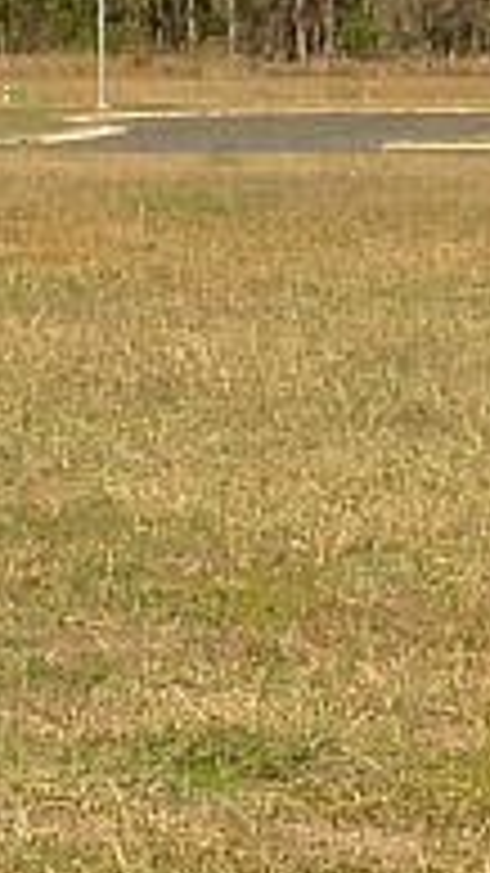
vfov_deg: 12.5
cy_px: 662
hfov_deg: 7.0
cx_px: -189
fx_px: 3953
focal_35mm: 171
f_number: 4.9
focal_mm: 6.3
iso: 50
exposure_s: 1/512
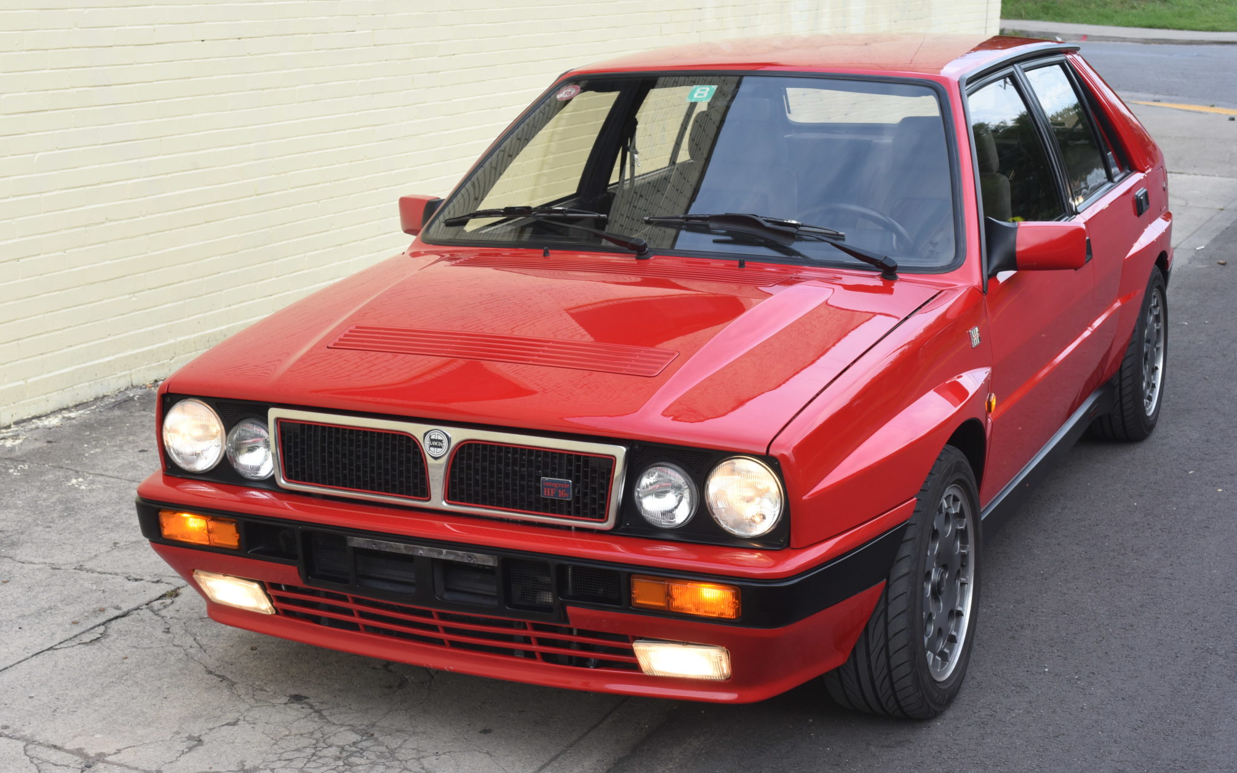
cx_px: 613
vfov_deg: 24.0
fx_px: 1821
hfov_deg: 37.5
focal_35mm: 54
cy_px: 401
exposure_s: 1/60
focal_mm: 52
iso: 1000
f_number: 9
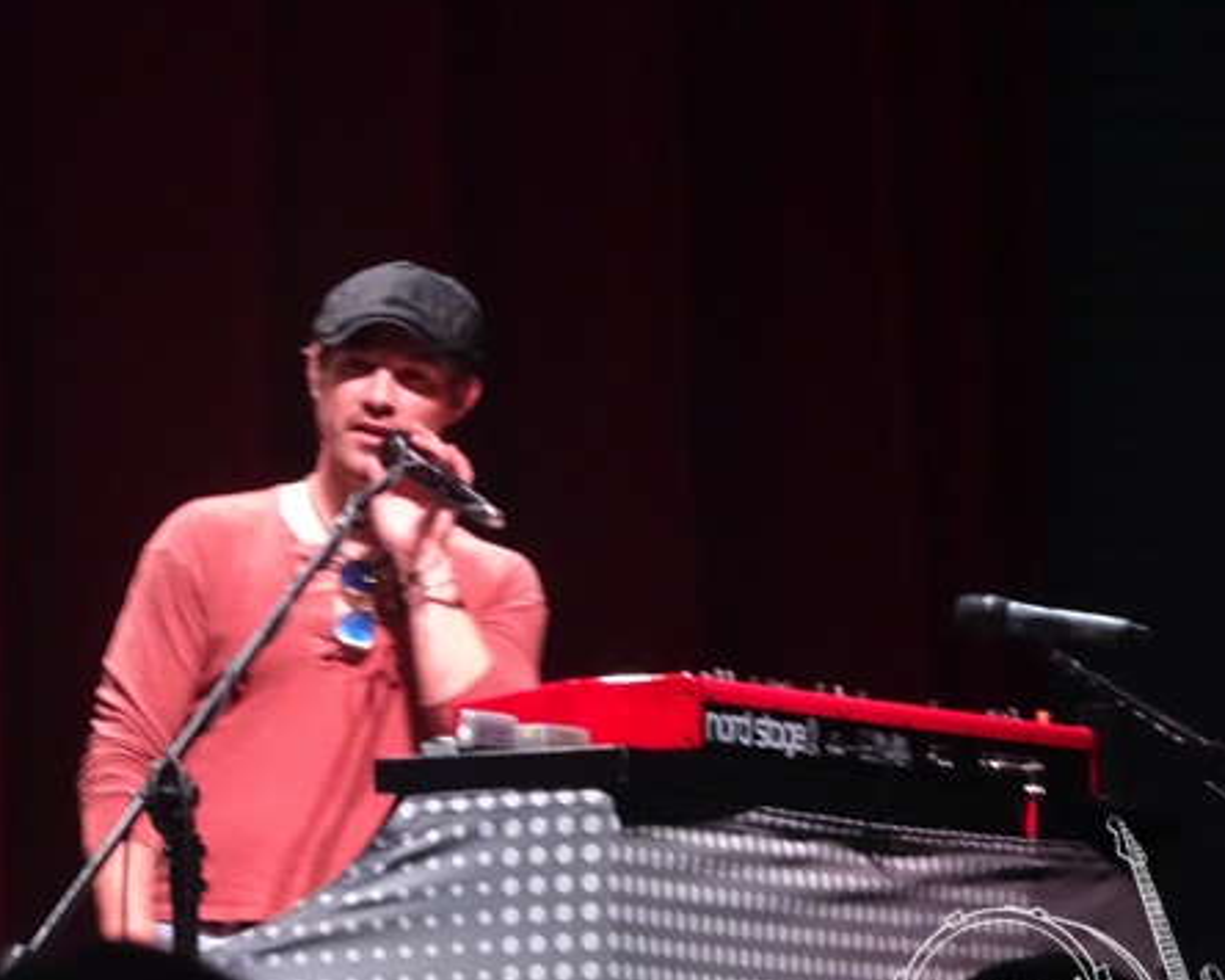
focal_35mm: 332
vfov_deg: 4.7
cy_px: 527
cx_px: 400
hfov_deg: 5.8
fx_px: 12034
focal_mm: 39.66
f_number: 6.3
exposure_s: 1/30
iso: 1250
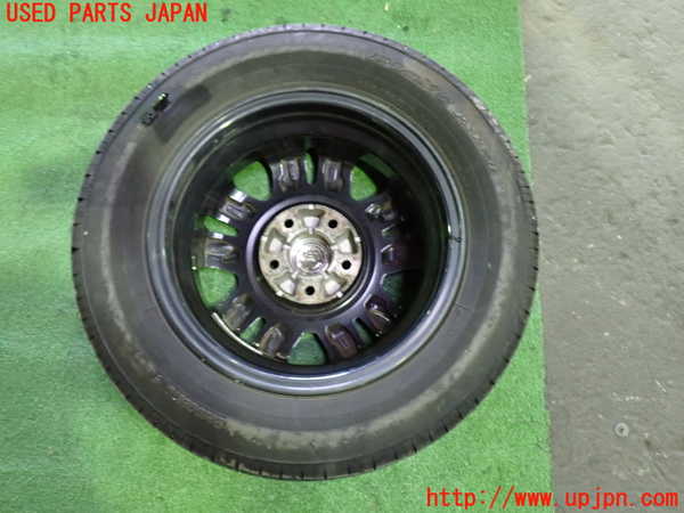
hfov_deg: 60.0
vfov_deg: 46.8
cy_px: 256
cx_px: 342
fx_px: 593
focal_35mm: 30
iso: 800
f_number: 2.3
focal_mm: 5.4
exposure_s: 1/25
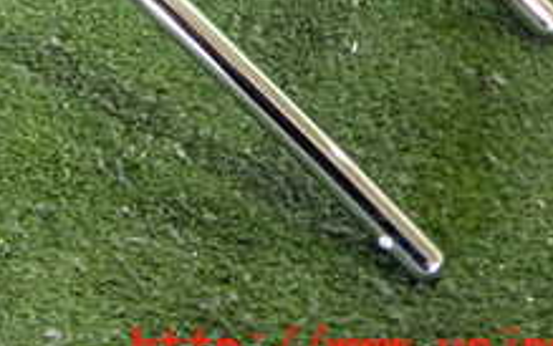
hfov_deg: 22.5
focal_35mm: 87
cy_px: -184
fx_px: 1312
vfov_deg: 14.0
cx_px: -56
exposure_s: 1/60
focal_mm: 5.4
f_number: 2.3
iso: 1000
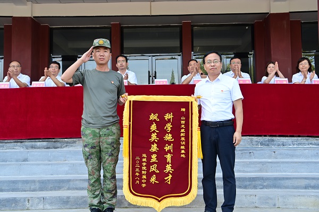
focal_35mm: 42
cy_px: 106
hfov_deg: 46.4
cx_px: 160
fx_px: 372
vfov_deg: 31.9
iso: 250
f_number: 7.1
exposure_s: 1/80
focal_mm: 42
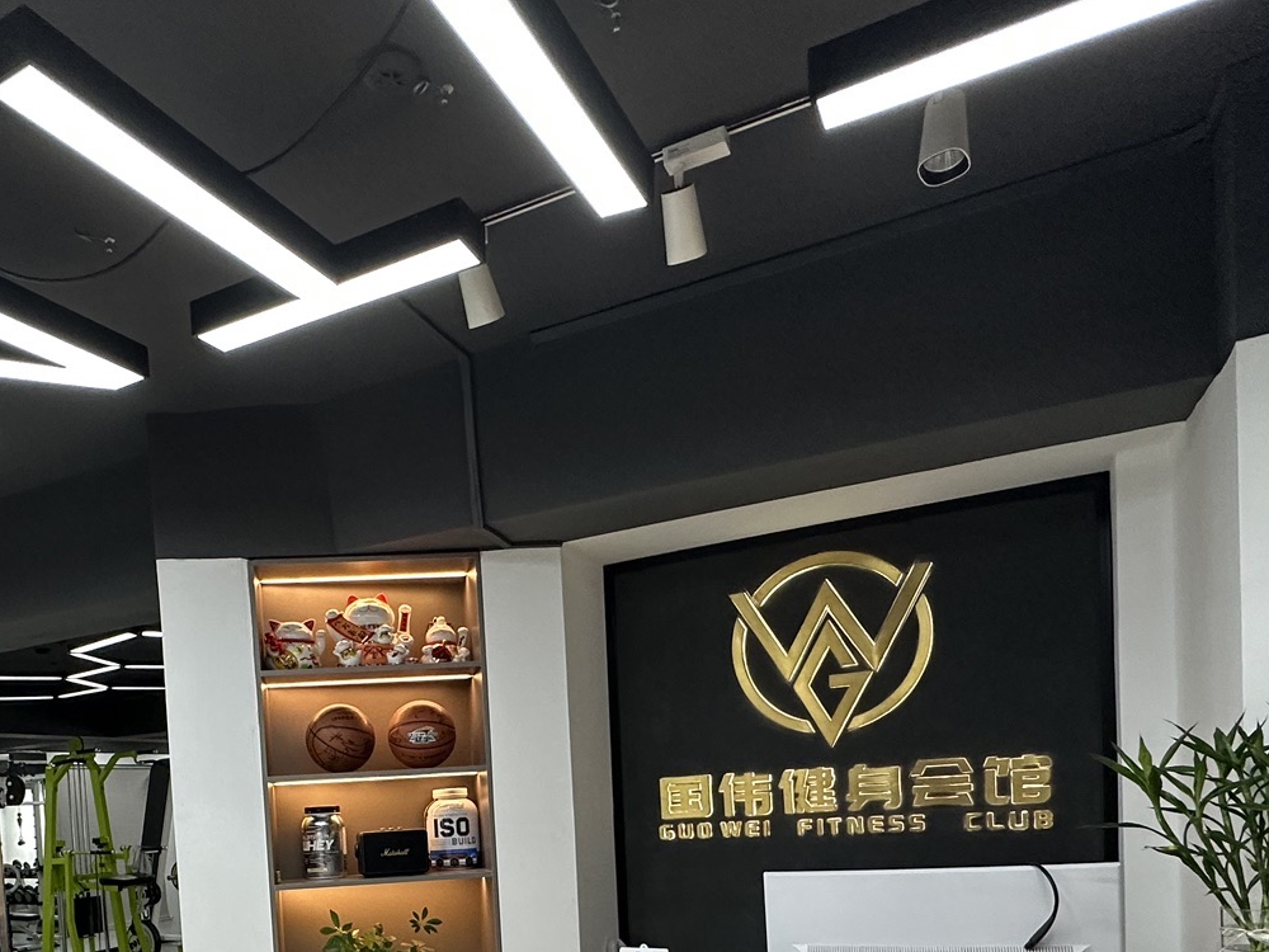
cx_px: 439
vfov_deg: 45.1
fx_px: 1026
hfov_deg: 62.1
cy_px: 857
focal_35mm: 28
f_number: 2.2
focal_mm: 2.22
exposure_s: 1/100
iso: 250
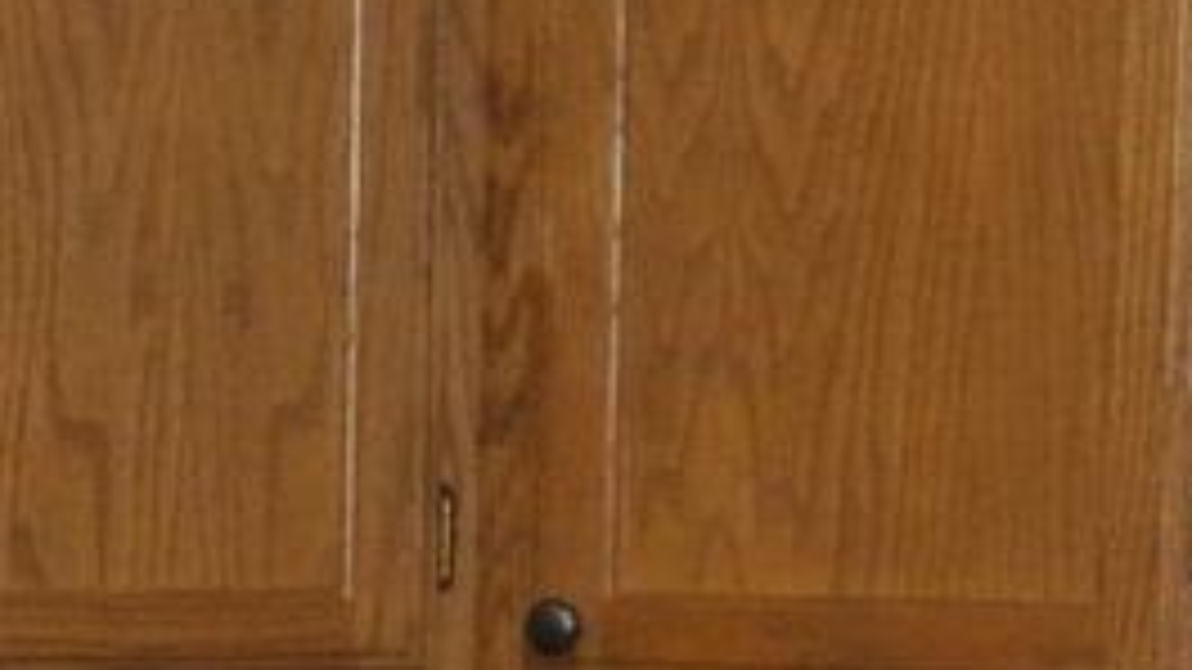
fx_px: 6921
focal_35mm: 219
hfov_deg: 9.3
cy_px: 1686
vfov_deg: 5.3
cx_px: -1008
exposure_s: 1/60
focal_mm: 10
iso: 450
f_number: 3.5
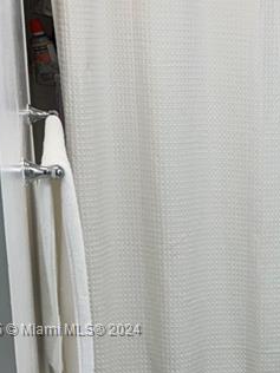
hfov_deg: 14.8
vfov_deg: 21.1
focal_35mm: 91
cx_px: 456
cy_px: 331
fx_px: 981
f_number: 1.78
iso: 64
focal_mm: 6.86
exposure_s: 1/120
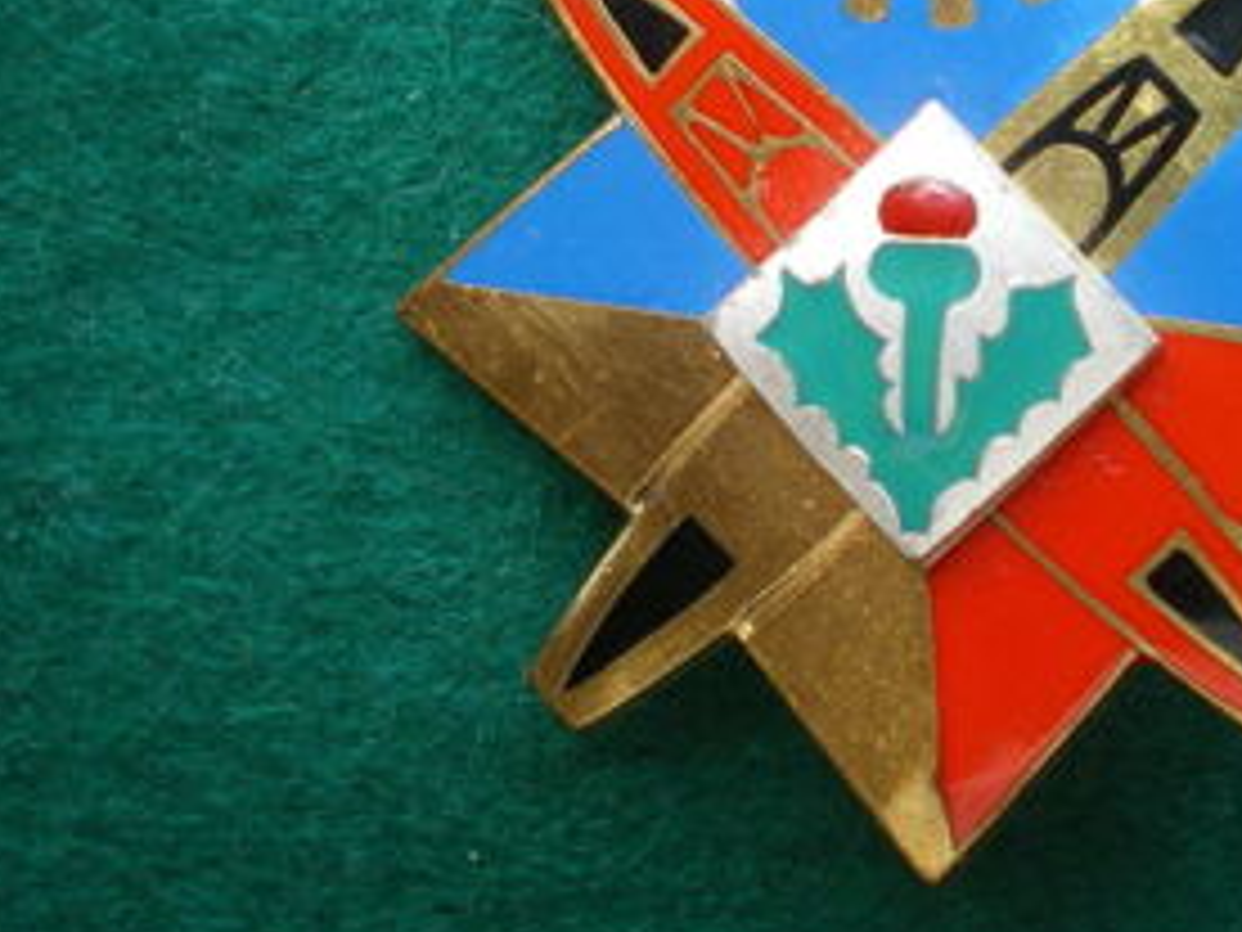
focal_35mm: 66
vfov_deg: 22.2
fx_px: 2368
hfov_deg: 29.0
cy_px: 365
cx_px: 900
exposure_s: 1/50
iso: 160
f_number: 3.1
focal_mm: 6.3
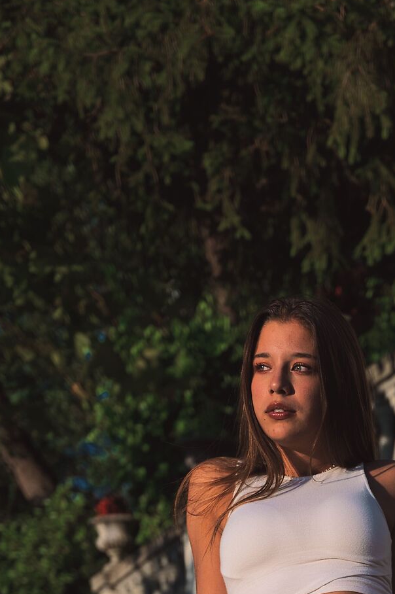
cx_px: 350
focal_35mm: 156
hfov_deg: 8.8
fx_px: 2571
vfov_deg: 12.8
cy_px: 755
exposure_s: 1/320
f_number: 4
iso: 50
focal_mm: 59
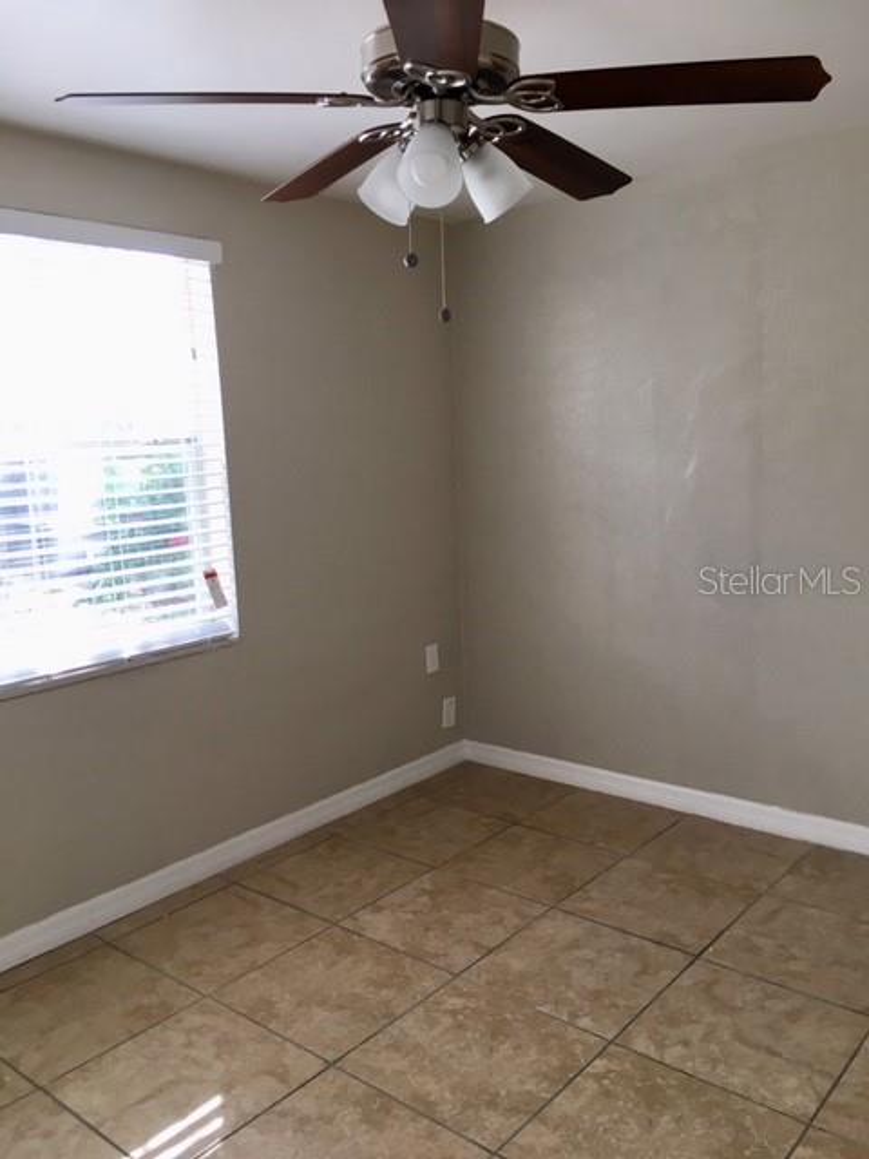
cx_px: 434
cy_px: 580
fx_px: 971
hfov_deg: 48.2
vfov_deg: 61.7
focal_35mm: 29
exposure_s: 1/40
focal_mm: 4.15
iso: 25
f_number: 2.2
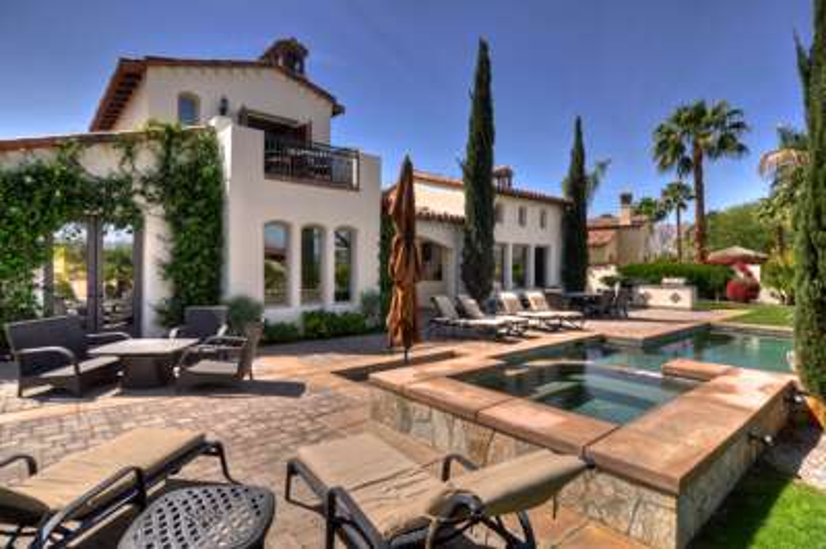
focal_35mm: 18
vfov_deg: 67.3
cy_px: 274
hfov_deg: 90.0
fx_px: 413
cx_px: 413
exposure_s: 1/640
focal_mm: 12
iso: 200
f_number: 6.3
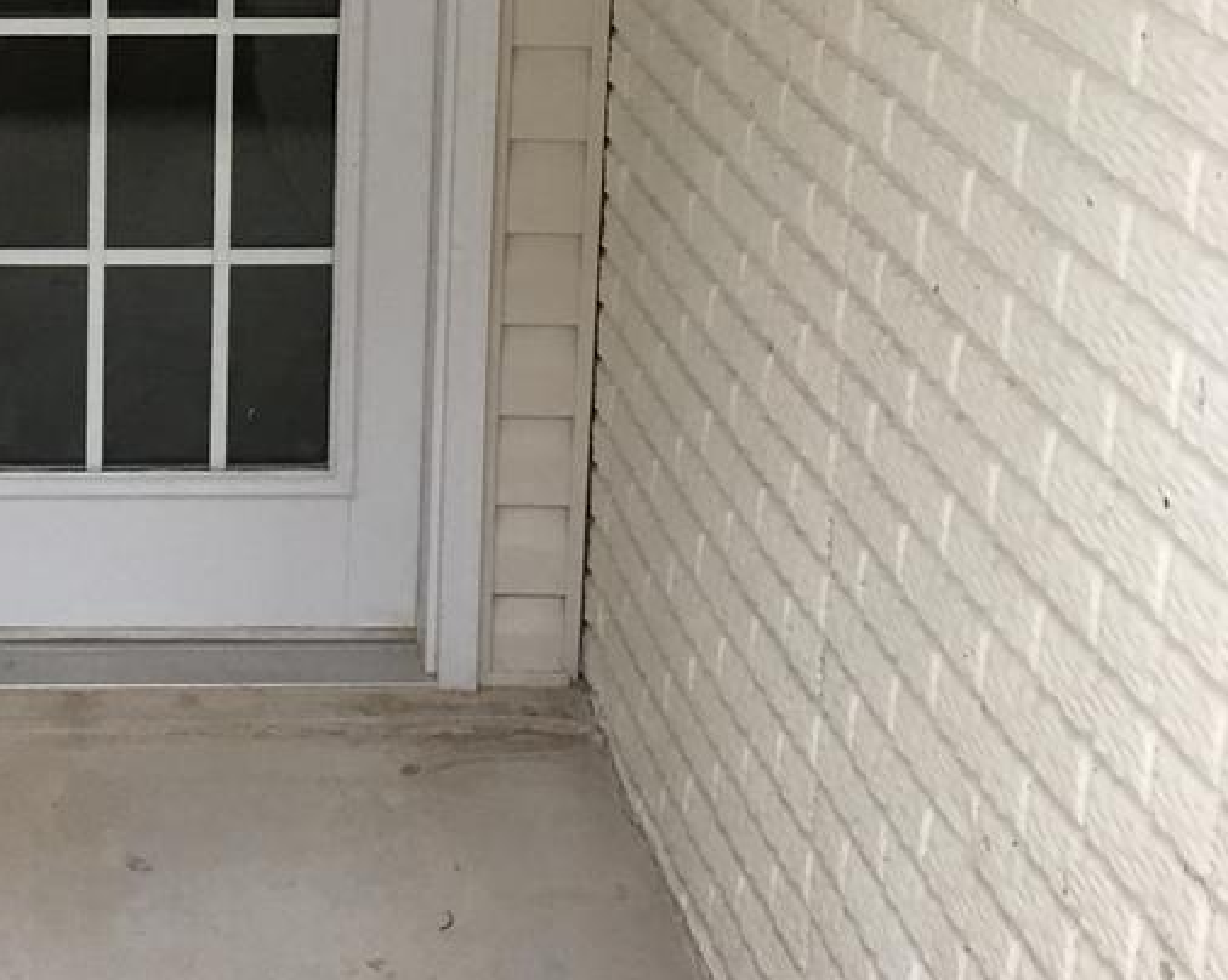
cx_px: -87
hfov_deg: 21.2
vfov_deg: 17.3
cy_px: -99
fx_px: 3123
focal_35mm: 86
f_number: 2.2
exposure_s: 1/30
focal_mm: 4.15
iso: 100
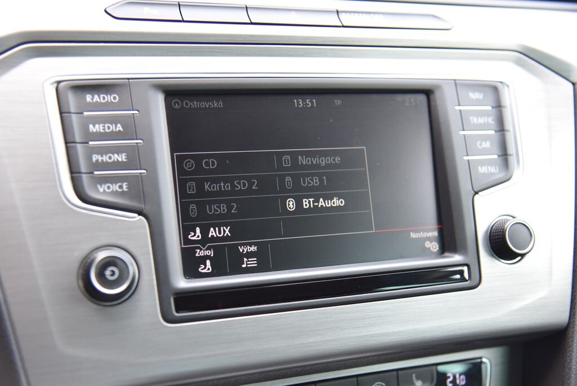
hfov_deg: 38.2
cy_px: 193
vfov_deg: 26.0
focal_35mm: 52
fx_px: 834
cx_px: 288
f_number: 4
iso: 500
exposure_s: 1/40
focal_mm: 52
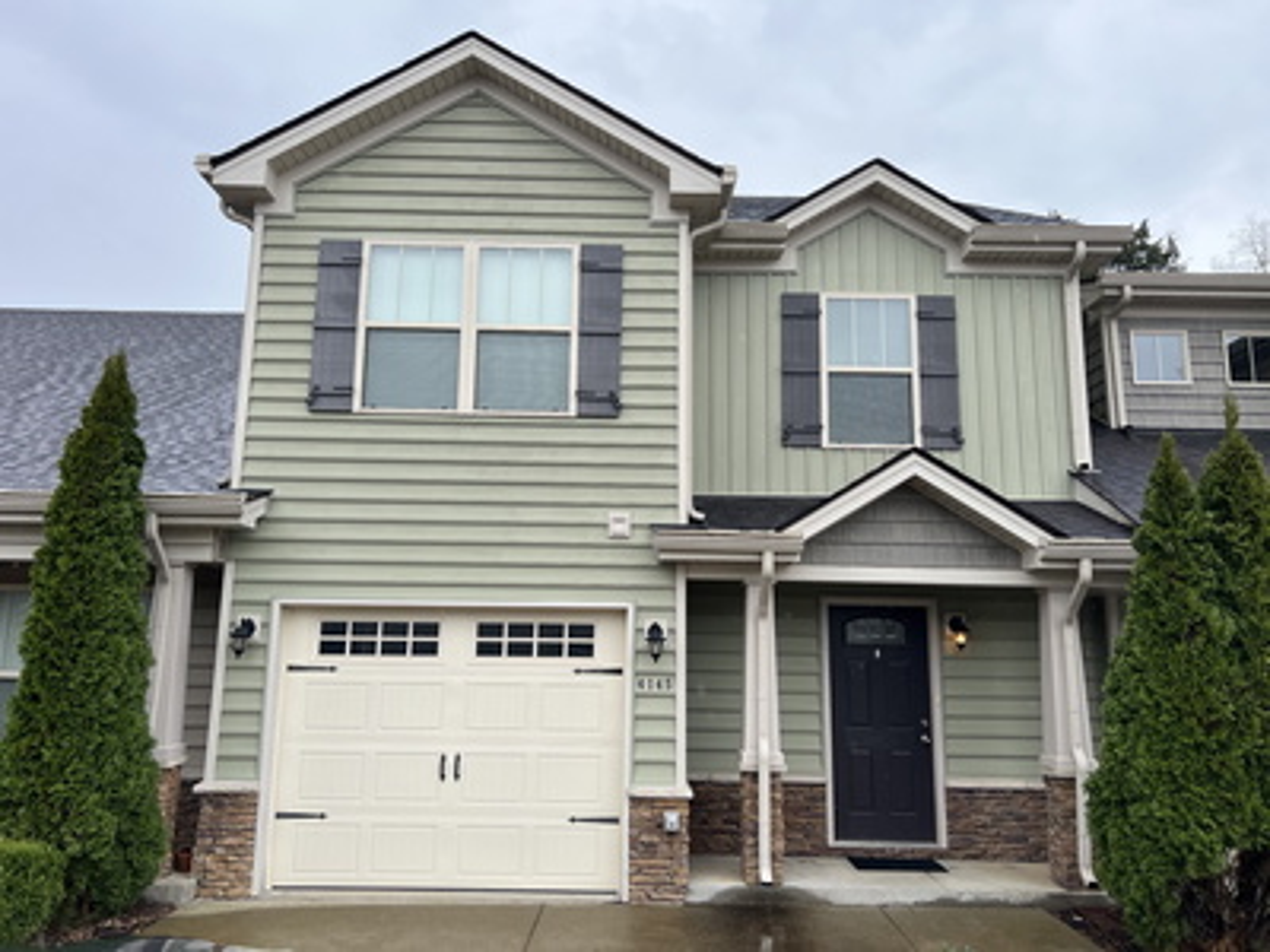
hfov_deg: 67.3
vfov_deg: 53.1
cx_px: 635
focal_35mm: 26
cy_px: 476
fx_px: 954
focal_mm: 5.7
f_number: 1.5
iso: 50
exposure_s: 1/1135
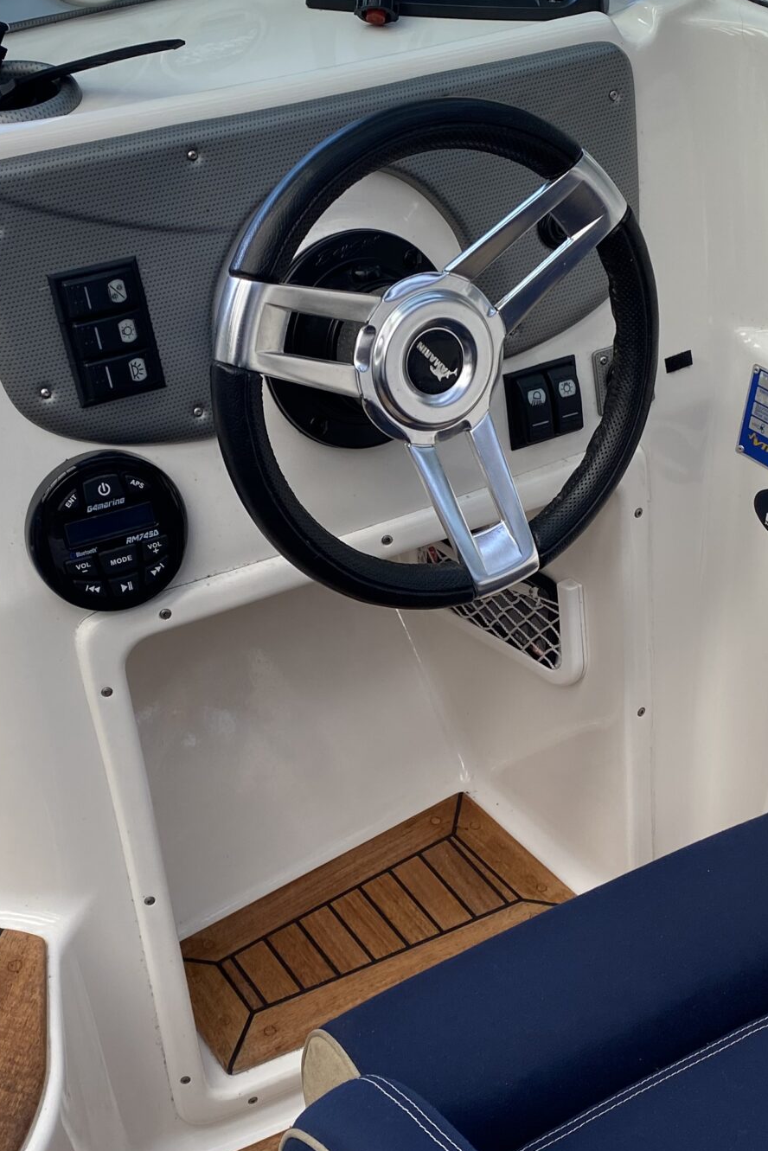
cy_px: 595
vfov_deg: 38.2
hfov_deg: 26.0
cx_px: 402
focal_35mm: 52
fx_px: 1663
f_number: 1.8
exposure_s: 1/256
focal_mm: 4.25
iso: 32
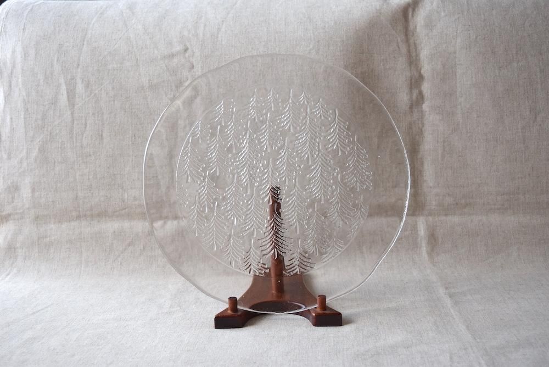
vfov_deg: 29.9
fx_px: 687
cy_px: 184
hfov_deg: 43.6
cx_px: 274
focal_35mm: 45
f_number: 5
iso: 500
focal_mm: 30
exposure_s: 1/60
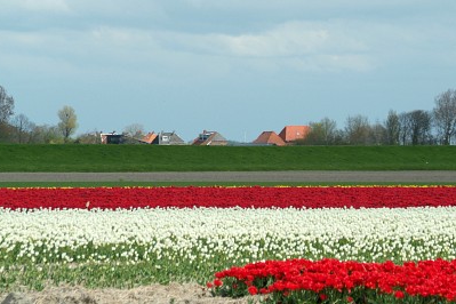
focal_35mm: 212
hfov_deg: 9.7
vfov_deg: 6.5
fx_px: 2685
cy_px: 135
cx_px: 231
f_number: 6
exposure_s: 1/1000
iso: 200
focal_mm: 125
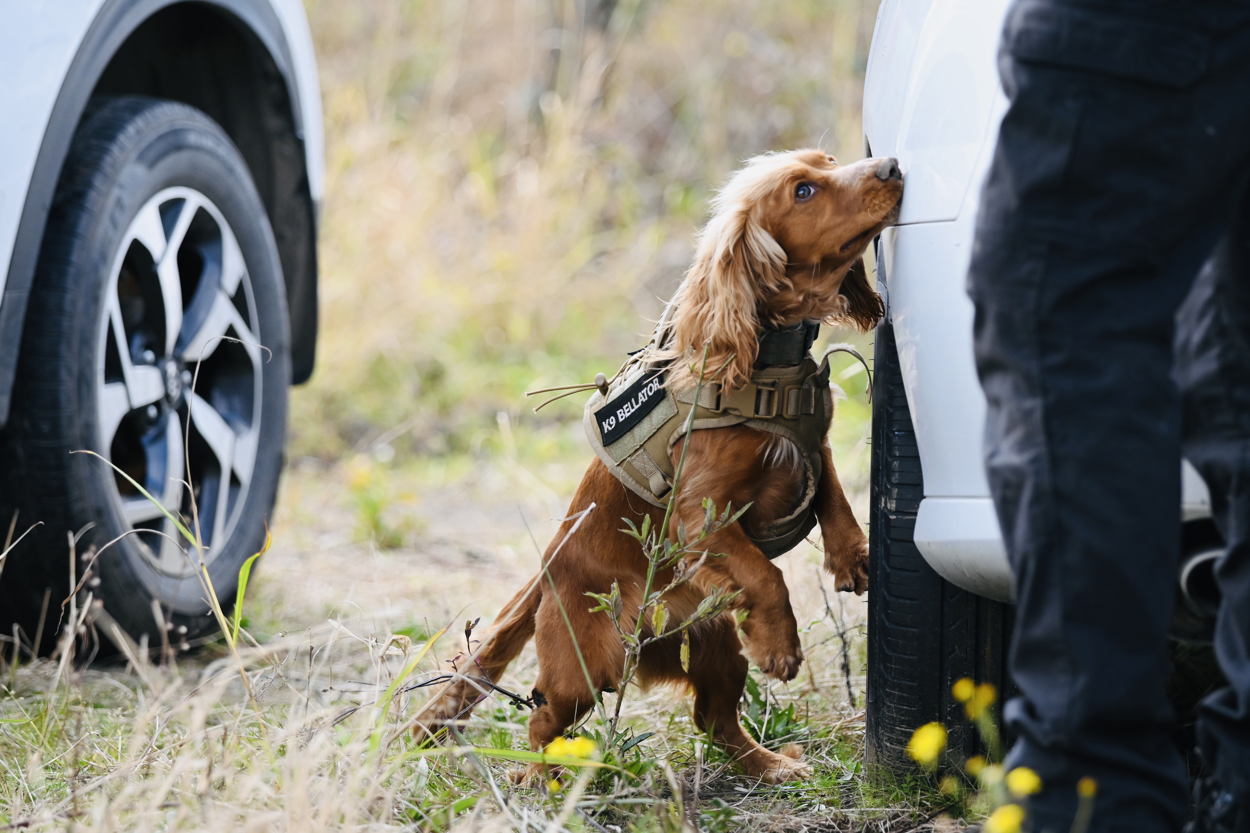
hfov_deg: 10.2
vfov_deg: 6.8
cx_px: 625
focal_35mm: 202
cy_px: 416
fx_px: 7031
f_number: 2.8
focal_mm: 135
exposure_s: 1/800
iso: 400
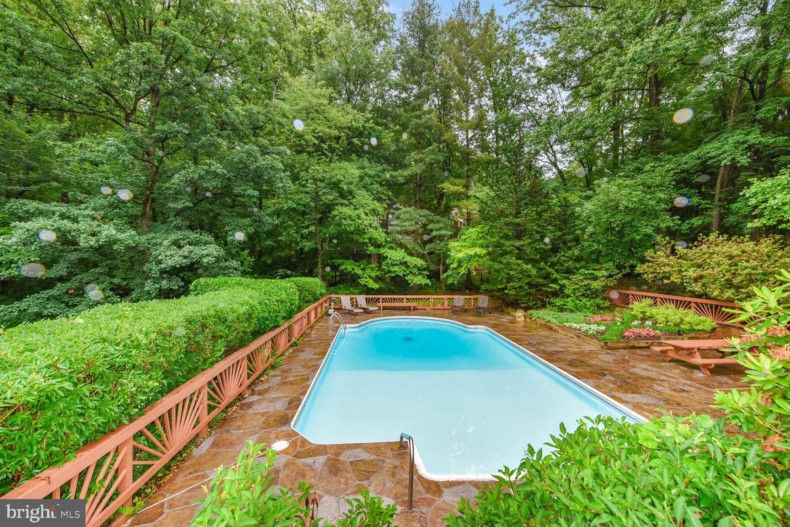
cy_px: 264
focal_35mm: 14
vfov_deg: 81.2
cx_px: 395
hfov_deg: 104.3
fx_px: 307
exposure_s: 1/200
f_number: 6.3
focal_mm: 14
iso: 800
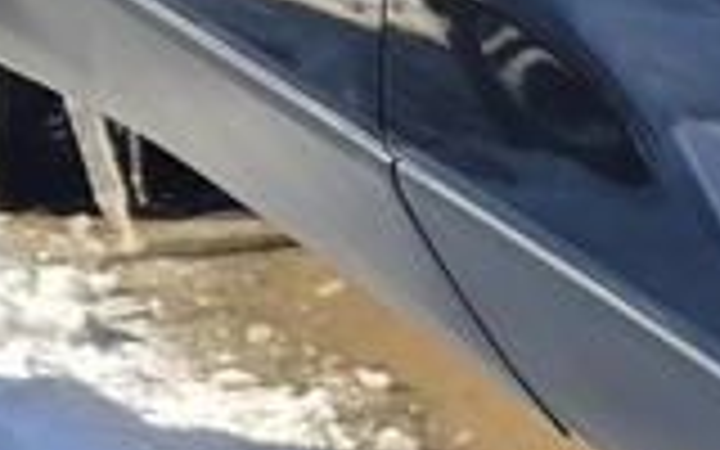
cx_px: 2282
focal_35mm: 195
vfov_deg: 6.7
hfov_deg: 8.6
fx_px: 3826
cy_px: 18
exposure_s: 1/1445
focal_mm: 5.4
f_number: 1.8
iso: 25
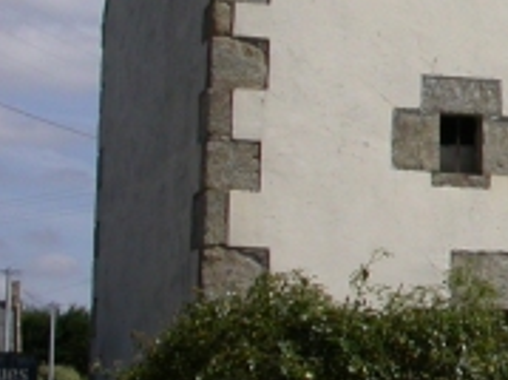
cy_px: 71
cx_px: 857
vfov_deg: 10.2
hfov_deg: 12.6
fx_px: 2126
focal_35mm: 145
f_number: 7.5
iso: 100
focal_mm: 7.85
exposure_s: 1/570
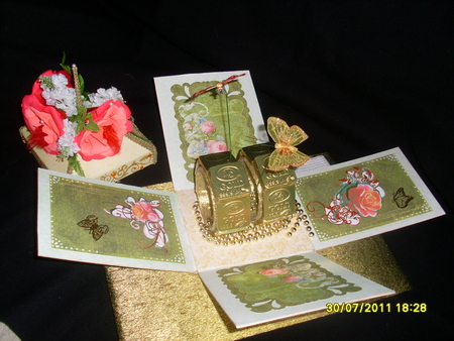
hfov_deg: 49.0
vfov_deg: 37.8
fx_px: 499
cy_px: 170
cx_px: 227
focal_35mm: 38
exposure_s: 1/45
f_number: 3
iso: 100
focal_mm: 6.3
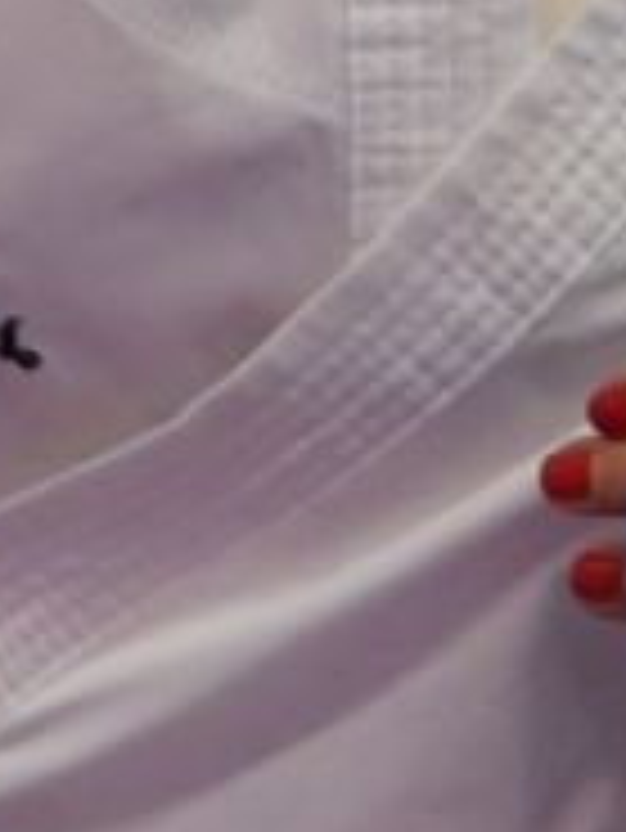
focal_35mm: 1122
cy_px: -1776
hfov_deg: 1.3
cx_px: -1342
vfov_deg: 1.8
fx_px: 27023
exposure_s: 1/1000
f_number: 2.8
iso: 2000
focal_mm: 120
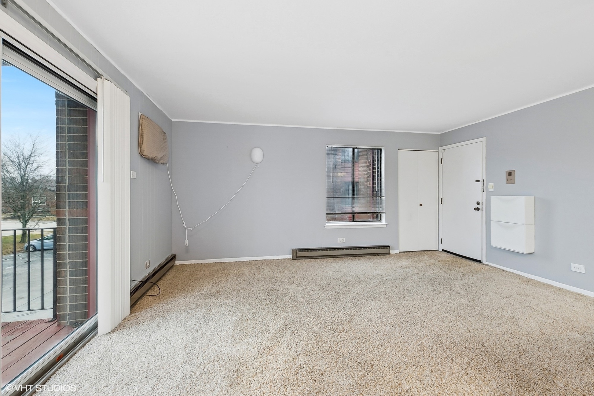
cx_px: 297
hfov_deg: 100.4
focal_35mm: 15
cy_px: 198
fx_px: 247
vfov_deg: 77.3
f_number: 6.3
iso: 250
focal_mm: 10
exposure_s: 1/8
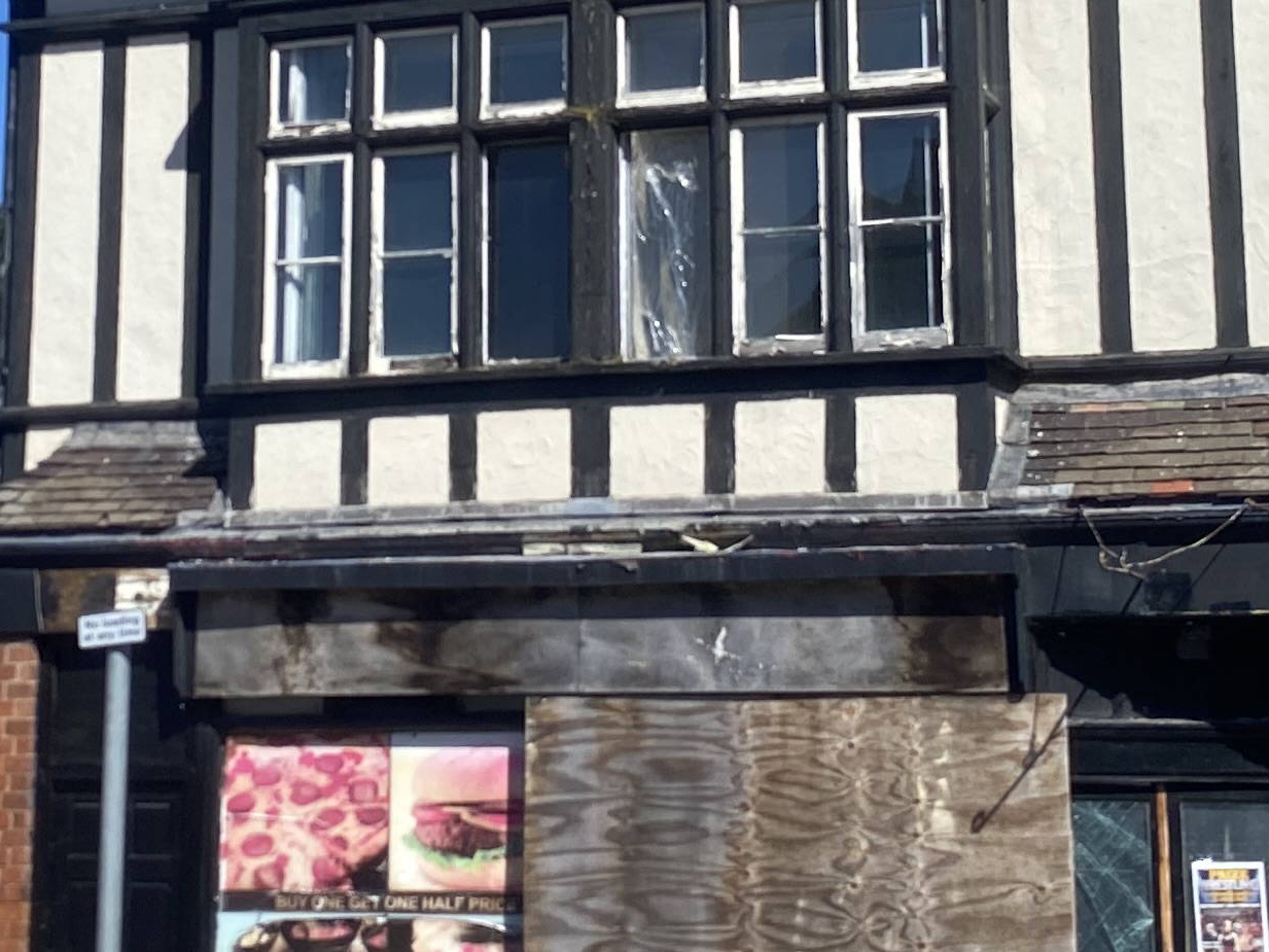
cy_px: 148
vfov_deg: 17.2
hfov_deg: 22.9
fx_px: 3116
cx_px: 459
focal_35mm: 85
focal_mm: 4.25
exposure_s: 1/3040
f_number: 1.8
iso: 32
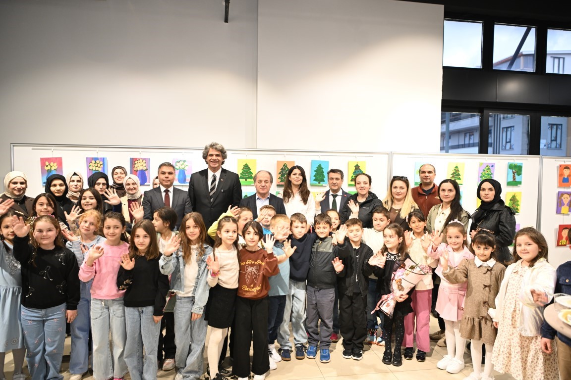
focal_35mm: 24
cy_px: 190
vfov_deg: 53.1
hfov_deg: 73.7
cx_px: 286
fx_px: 381
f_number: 2.8
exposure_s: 1/200
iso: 1000
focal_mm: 24
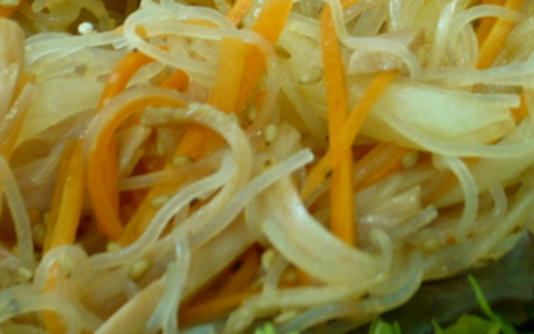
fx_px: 2242
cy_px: -74
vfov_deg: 8.4
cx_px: 377
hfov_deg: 13.6
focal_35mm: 154
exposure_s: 1/30
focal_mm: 10.4
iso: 160
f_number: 3.8
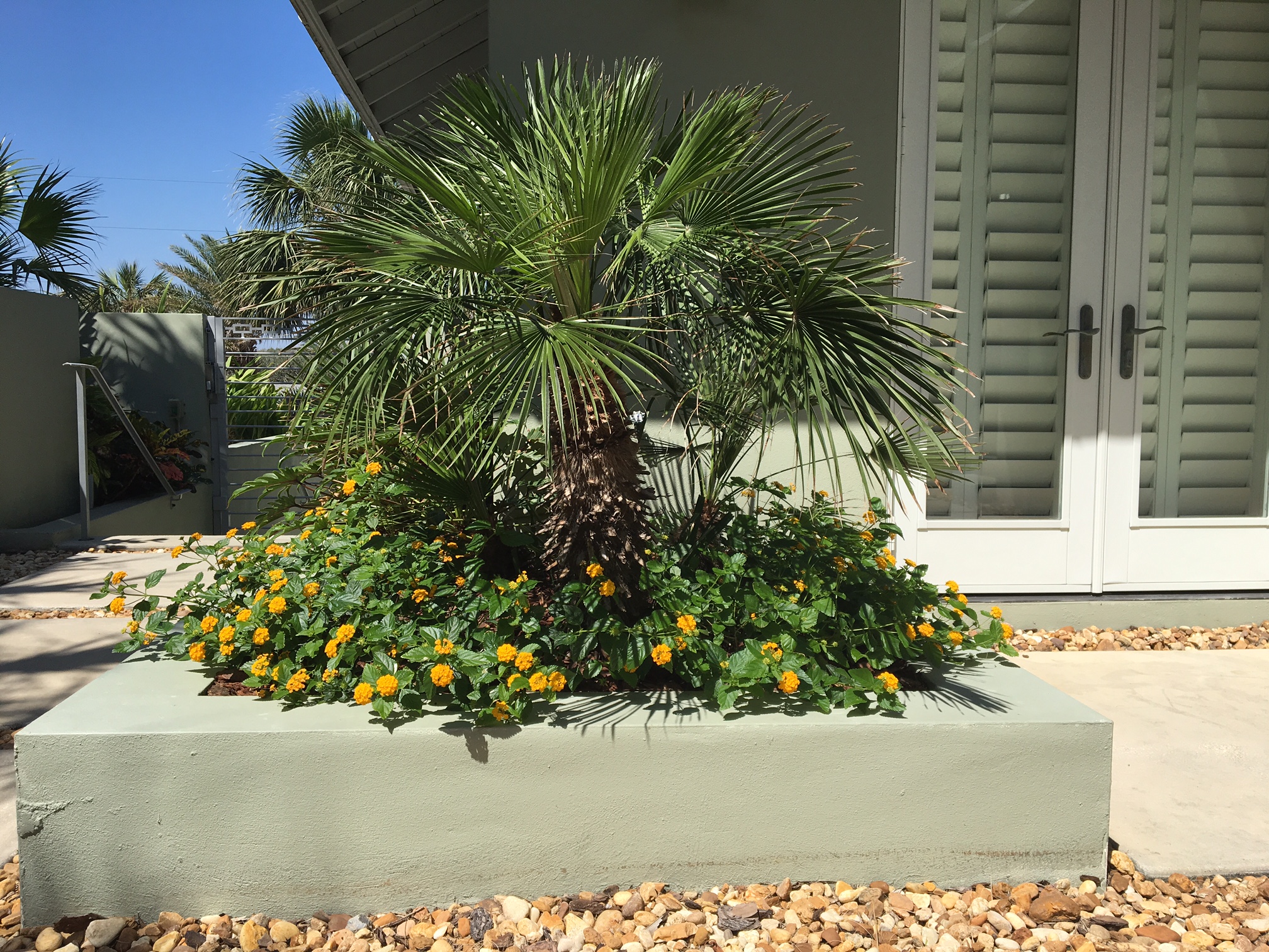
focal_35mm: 29
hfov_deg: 61.7
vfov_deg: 48.2
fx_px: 1063
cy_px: 476
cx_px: 634
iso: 25
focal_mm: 4.15
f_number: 2.2
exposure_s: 1/1832
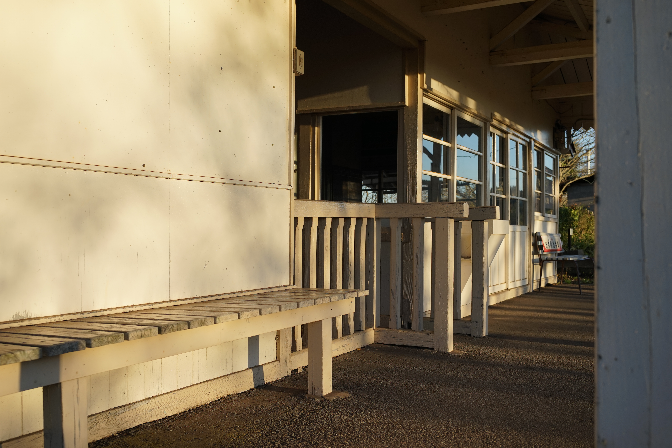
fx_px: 672
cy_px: 230
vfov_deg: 36.9
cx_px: 335
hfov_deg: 53.1
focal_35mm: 36
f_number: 5.6
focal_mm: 35
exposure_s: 1/250
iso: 100
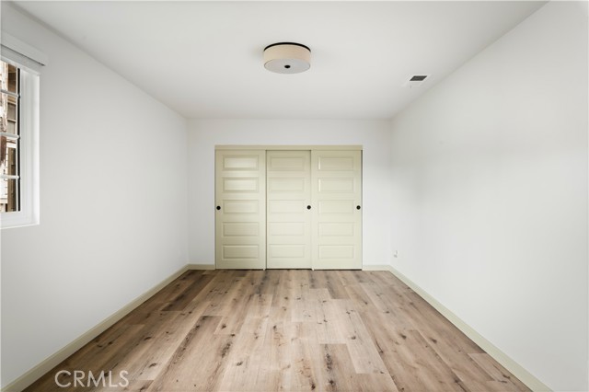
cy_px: 196
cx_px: 294
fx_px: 392
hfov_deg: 73.8
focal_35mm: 24
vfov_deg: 53.1
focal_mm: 24
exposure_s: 1/3
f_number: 10
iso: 64
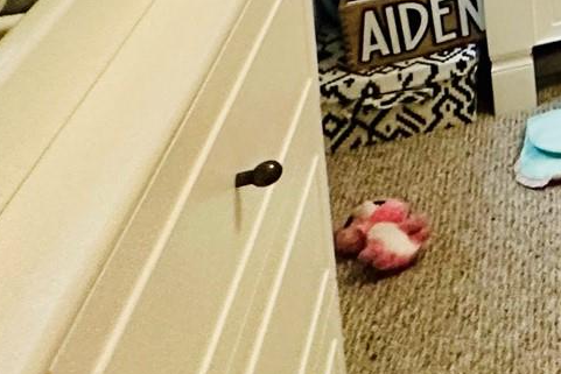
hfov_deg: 19.1
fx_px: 966
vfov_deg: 17.6
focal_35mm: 62
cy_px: -301
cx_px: 1122
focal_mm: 2.22
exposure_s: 1/60
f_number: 2.2
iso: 500
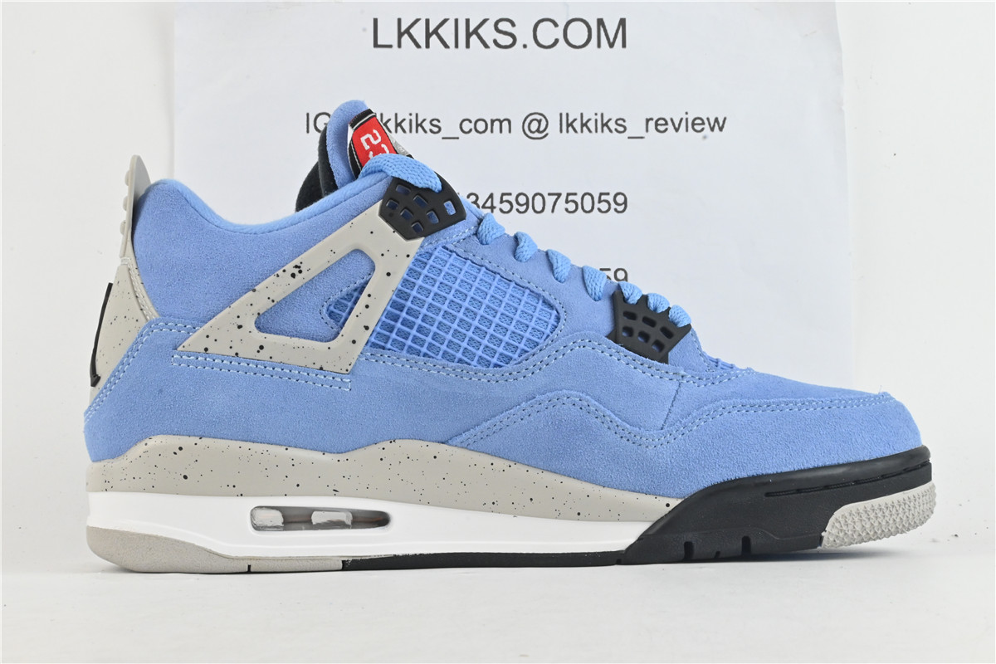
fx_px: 1452
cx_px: 498
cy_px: 332
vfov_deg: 25.8
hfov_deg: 37.9
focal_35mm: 52
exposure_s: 1/20
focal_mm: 35
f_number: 22
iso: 1250
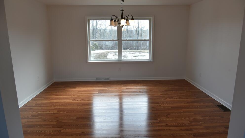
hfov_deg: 71.9
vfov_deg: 44.4
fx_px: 169
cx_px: 122
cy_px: 72
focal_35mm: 26
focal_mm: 24
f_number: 6.3
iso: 400
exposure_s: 1/160
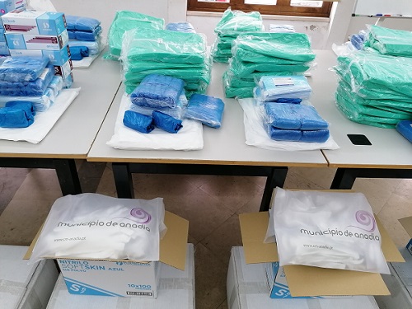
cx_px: 206
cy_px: 154
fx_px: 321
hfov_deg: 65.3
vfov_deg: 51.4
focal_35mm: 27
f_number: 1.8
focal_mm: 4.75
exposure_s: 1/50
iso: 125
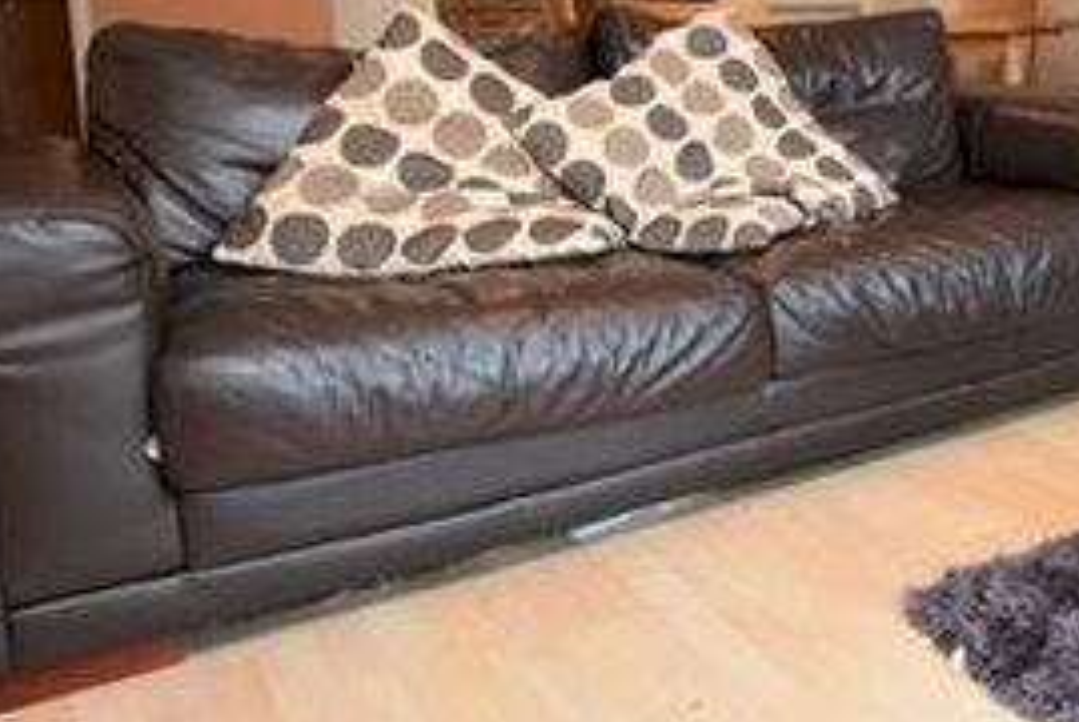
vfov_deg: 33.4
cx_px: 1171
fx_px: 1170
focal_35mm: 39
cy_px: 158
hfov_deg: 40.5
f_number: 5.6
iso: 800
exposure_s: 1/125
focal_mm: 10
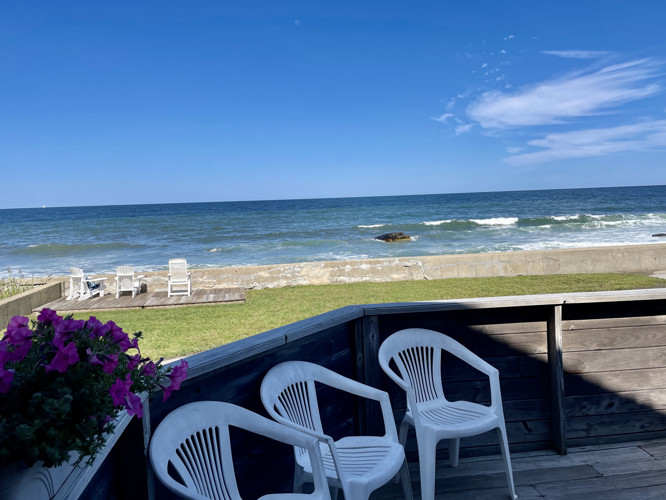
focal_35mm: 28
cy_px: 255
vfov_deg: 49.7
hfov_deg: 63.4
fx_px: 539
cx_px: 338
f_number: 1.6
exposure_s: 1/3861
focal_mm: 4.2
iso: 32
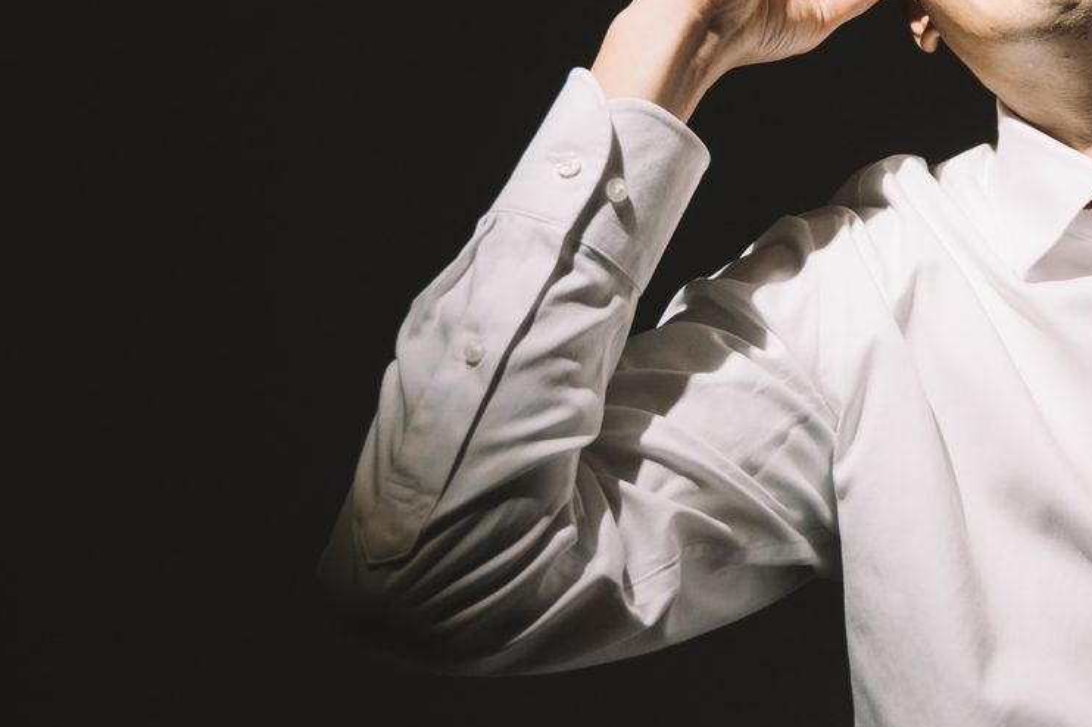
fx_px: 2739
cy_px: 11
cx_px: 1136
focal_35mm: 90
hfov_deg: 21.6
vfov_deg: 14.9
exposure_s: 1/160
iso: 640
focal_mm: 33.5
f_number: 4
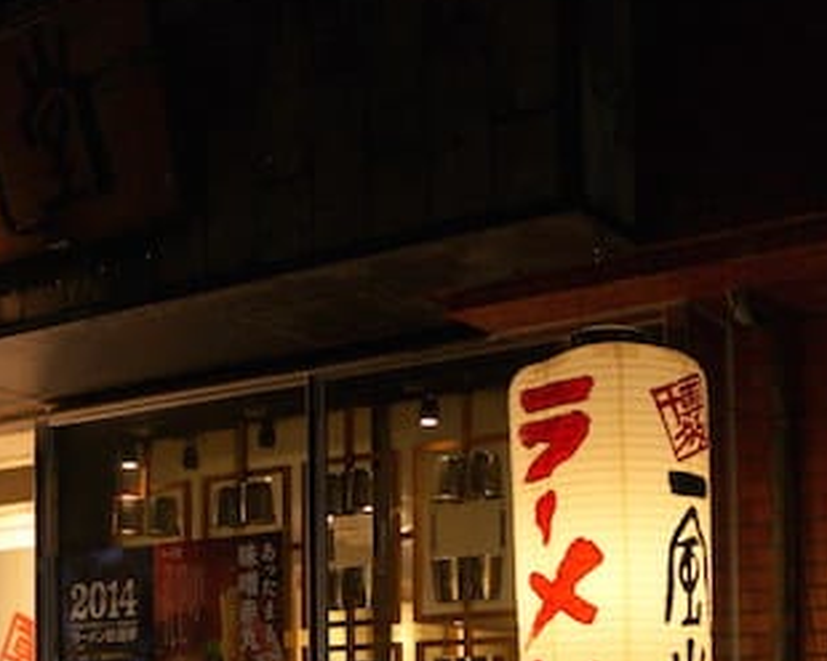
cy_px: 669
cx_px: 315
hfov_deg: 32.3
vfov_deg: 24.9
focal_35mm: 58
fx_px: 1420
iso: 400
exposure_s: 1/60
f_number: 4
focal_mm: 16
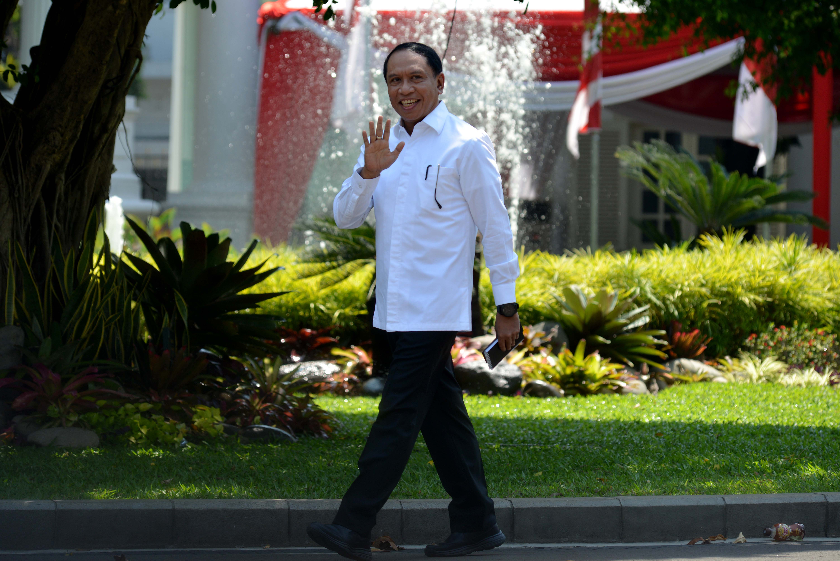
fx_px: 4668
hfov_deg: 10.3
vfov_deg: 6.9
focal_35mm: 200
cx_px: 420
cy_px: 280
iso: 400
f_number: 6.3
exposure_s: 1/800
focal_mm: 200
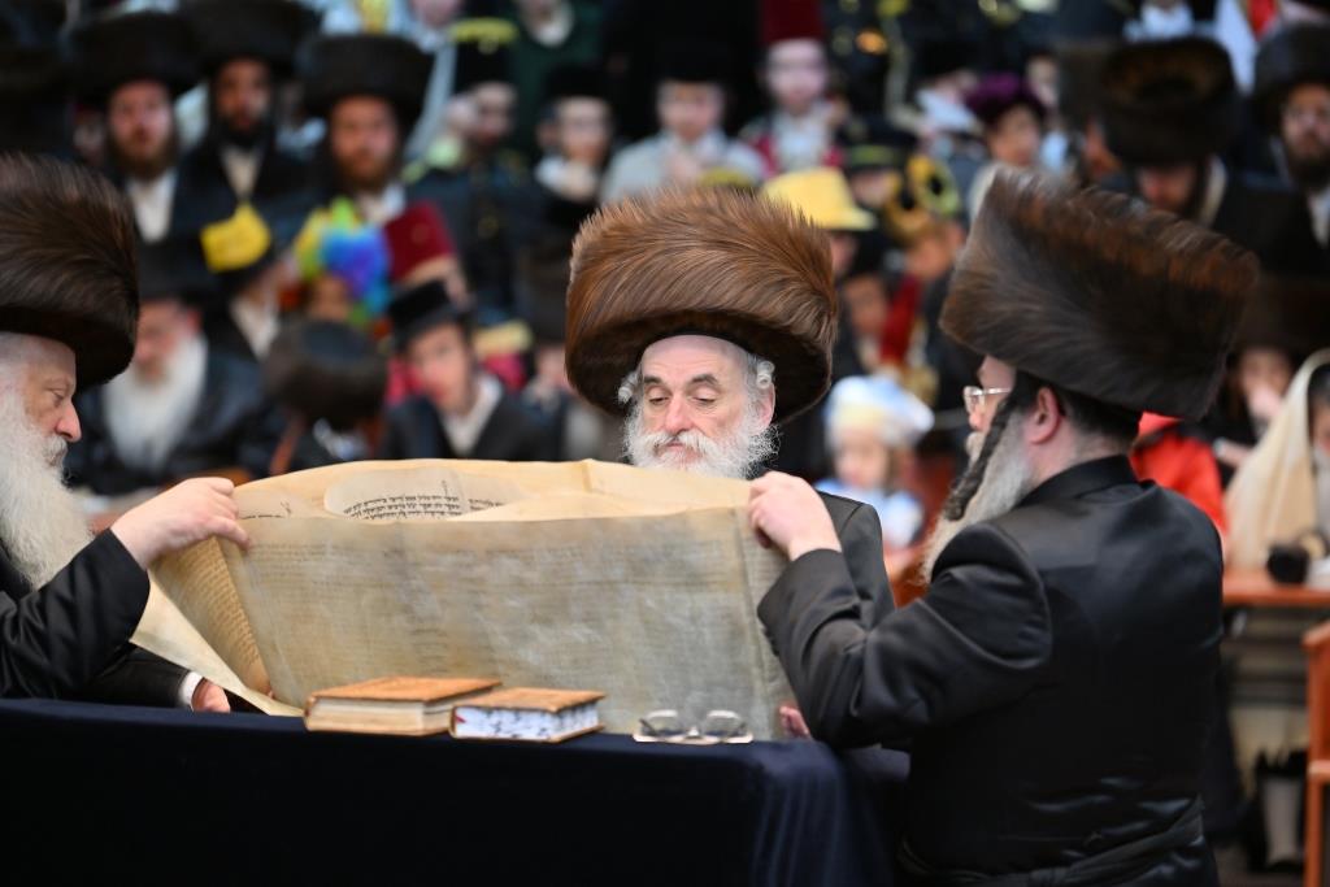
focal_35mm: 200
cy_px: 444
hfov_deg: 10.3
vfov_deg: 6.9
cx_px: 665
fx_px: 7389
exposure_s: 1/400
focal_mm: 200
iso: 640
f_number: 2.8
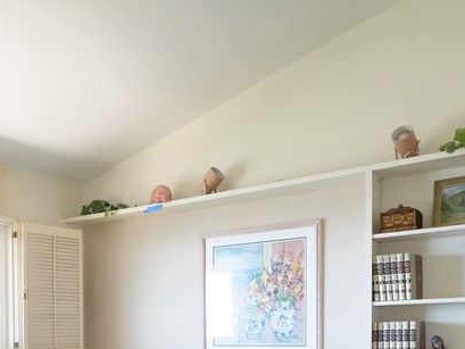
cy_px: 361
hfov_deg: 46.8
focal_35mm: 40
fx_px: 537
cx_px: 229
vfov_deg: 32.6
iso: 2500
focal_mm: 8
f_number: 6.3
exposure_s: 1/60
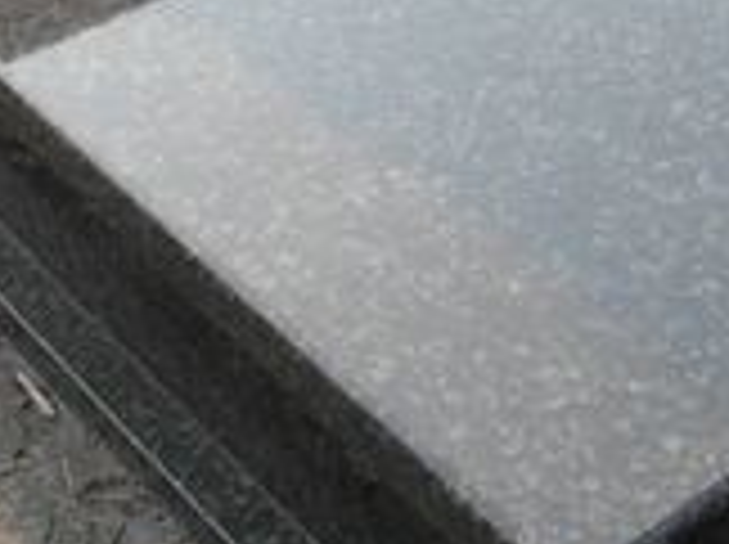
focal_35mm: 95
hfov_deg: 20.3
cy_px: -198
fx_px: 1998
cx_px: 630
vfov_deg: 14.7
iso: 80
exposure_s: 1/125
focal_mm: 5.2
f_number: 3.9
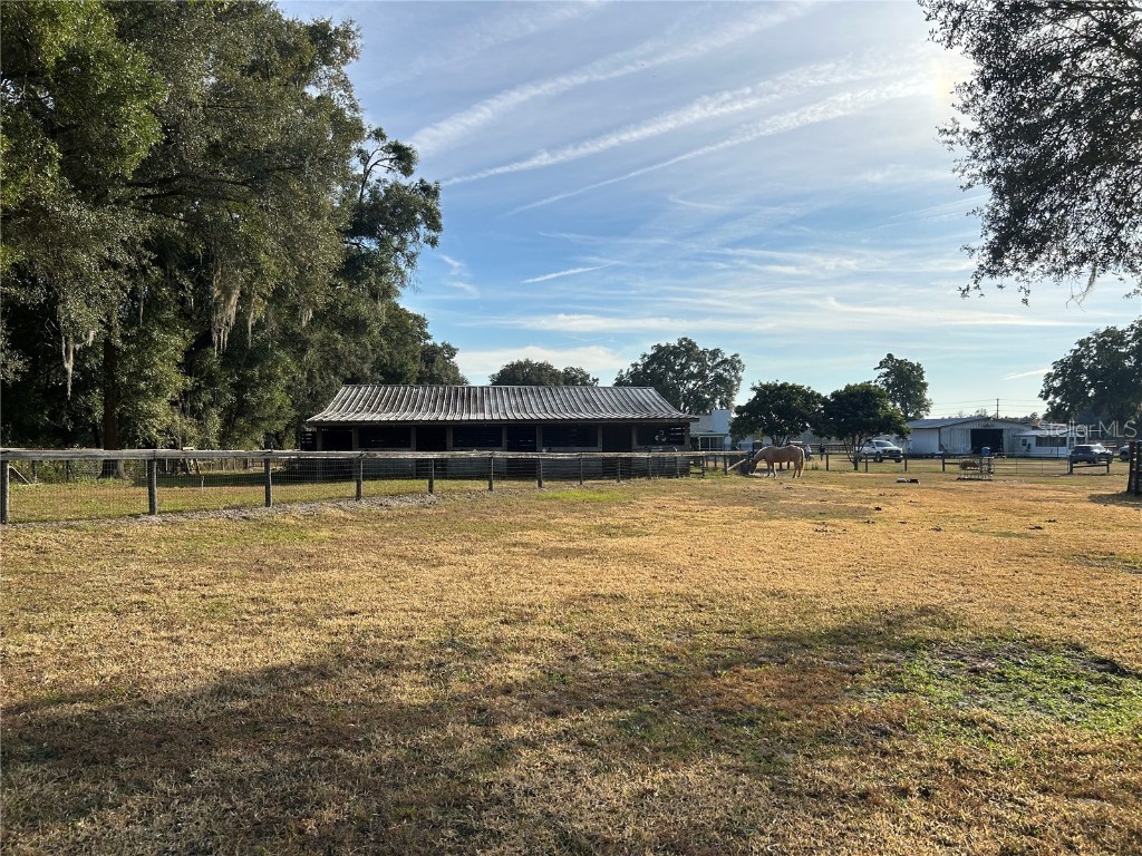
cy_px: 428
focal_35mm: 26
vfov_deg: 53.1
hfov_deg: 67.3
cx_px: 571
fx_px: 858
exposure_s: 1/4444
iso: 50
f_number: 1.5
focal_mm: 5.7
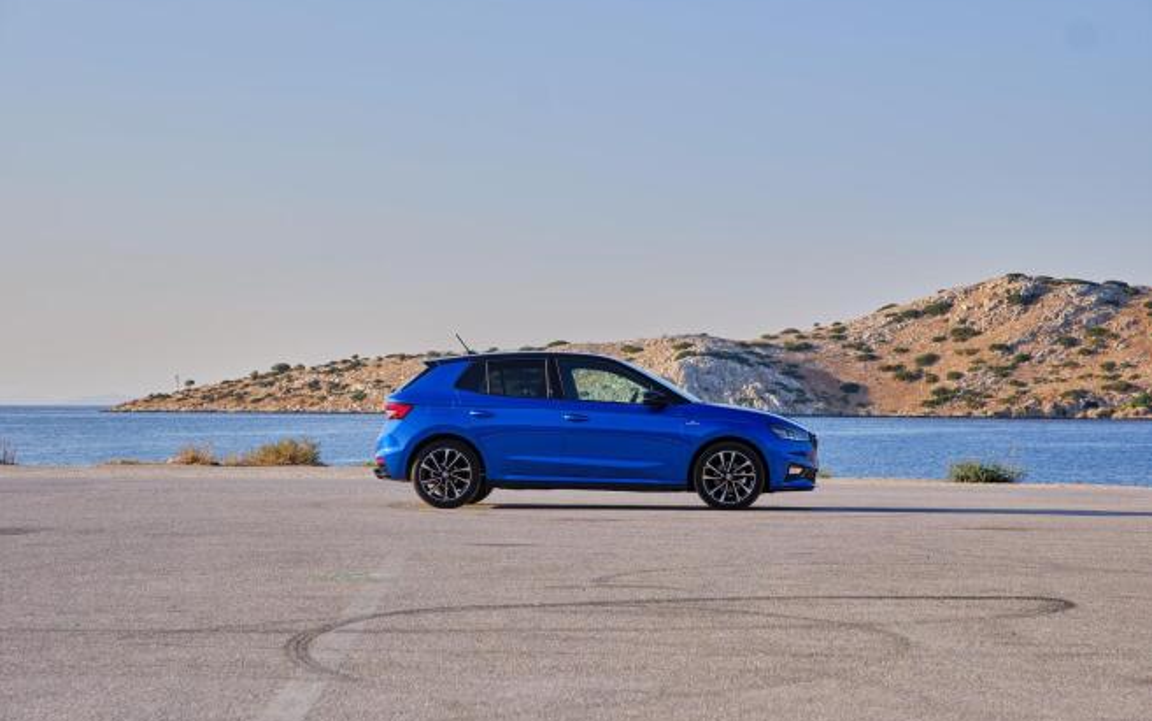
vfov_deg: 15.4
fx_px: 2669
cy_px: 360
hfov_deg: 24.4
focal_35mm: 85
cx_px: 577
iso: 125
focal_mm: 55
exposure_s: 1/250
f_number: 5.6
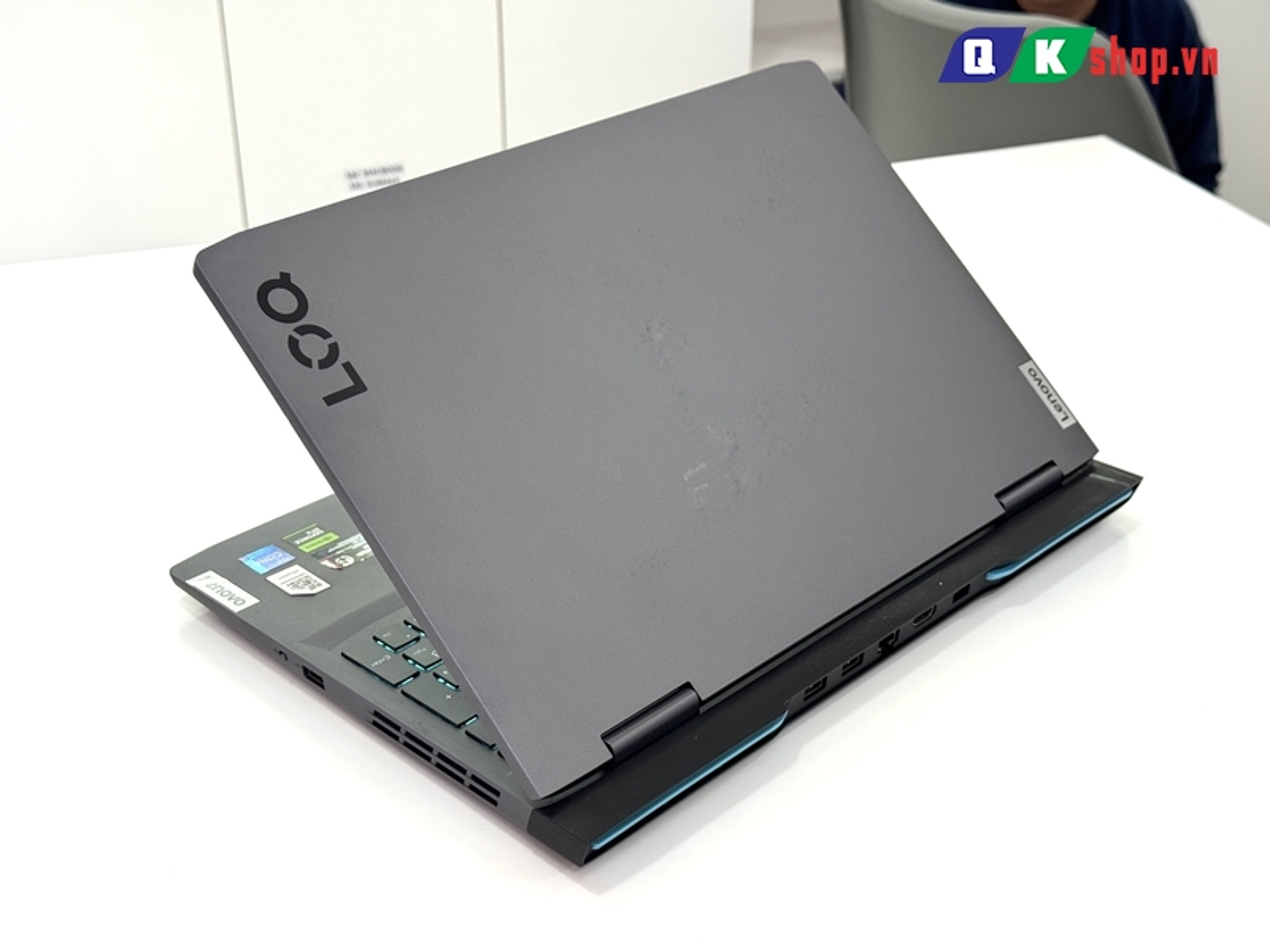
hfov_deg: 39.7
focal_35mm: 48
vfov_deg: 30.3
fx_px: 1761
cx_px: 635
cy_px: 476
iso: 50
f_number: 1.78
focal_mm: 6.76
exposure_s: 1/100
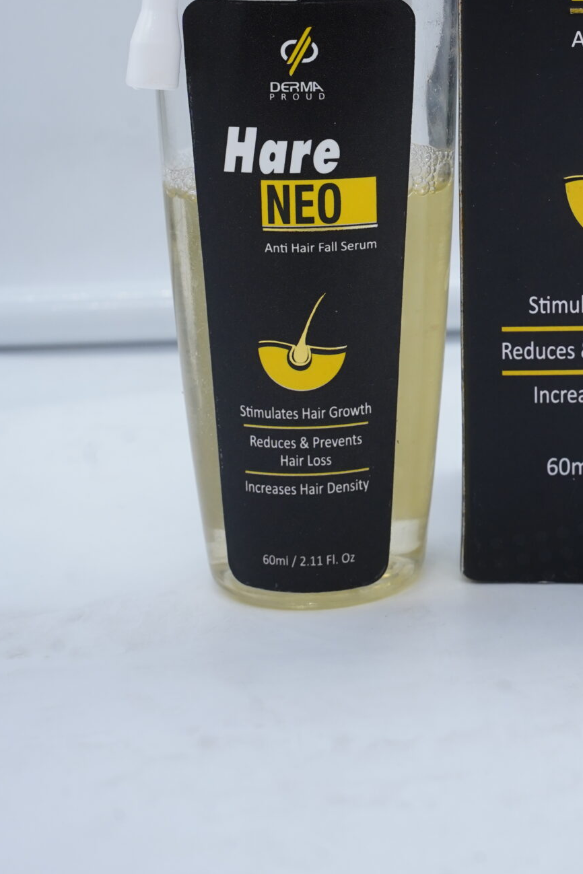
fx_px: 1676
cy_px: 30
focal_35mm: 69
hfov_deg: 19.3
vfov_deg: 27.8
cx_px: 545
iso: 800
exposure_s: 1/100
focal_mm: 35
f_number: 9
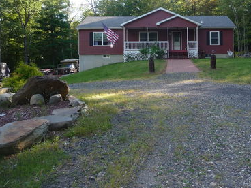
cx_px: 173
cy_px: 61
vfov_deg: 36.4
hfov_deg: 46.9
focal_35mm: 39
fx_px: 283
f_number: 3.3
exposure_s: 1/125
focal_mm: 4.7
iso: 100
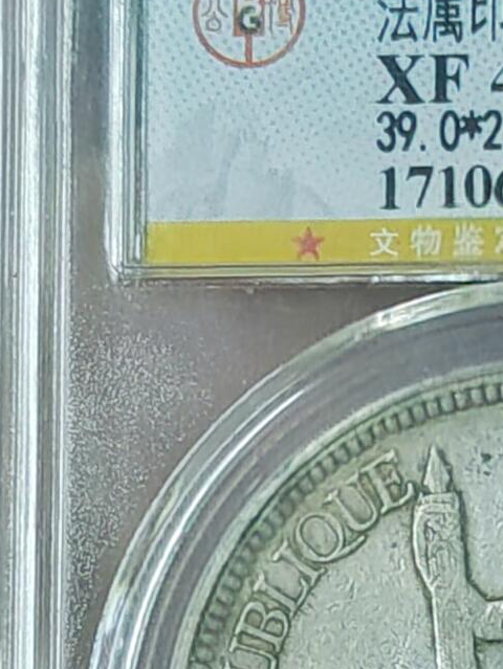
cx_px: 570
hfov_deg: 9.7
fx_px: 2942
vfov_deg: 12.9
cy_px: 609
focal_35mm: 152
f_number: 1.9
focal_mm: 6.12
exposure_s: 1/50
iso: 3200
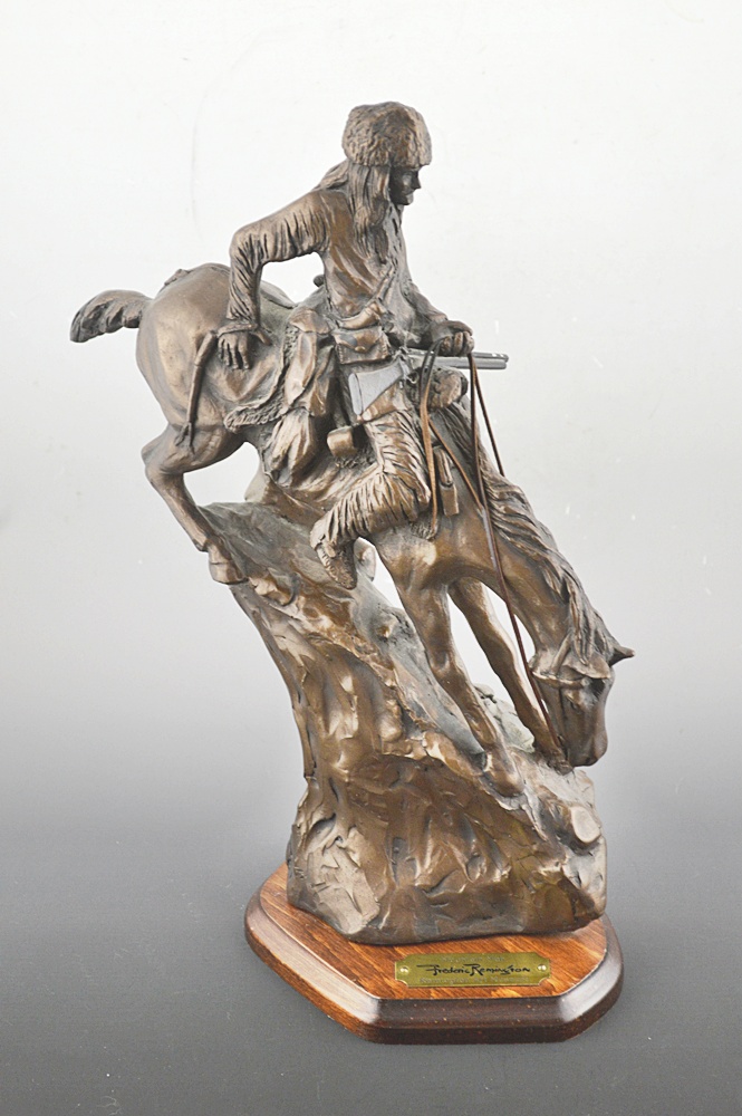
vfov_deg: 24.6
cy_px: 558
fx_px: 2555
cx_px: 371
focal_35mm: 82
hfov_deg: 16.5
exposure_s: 1/15
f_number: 5.6
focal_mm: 55
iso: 500
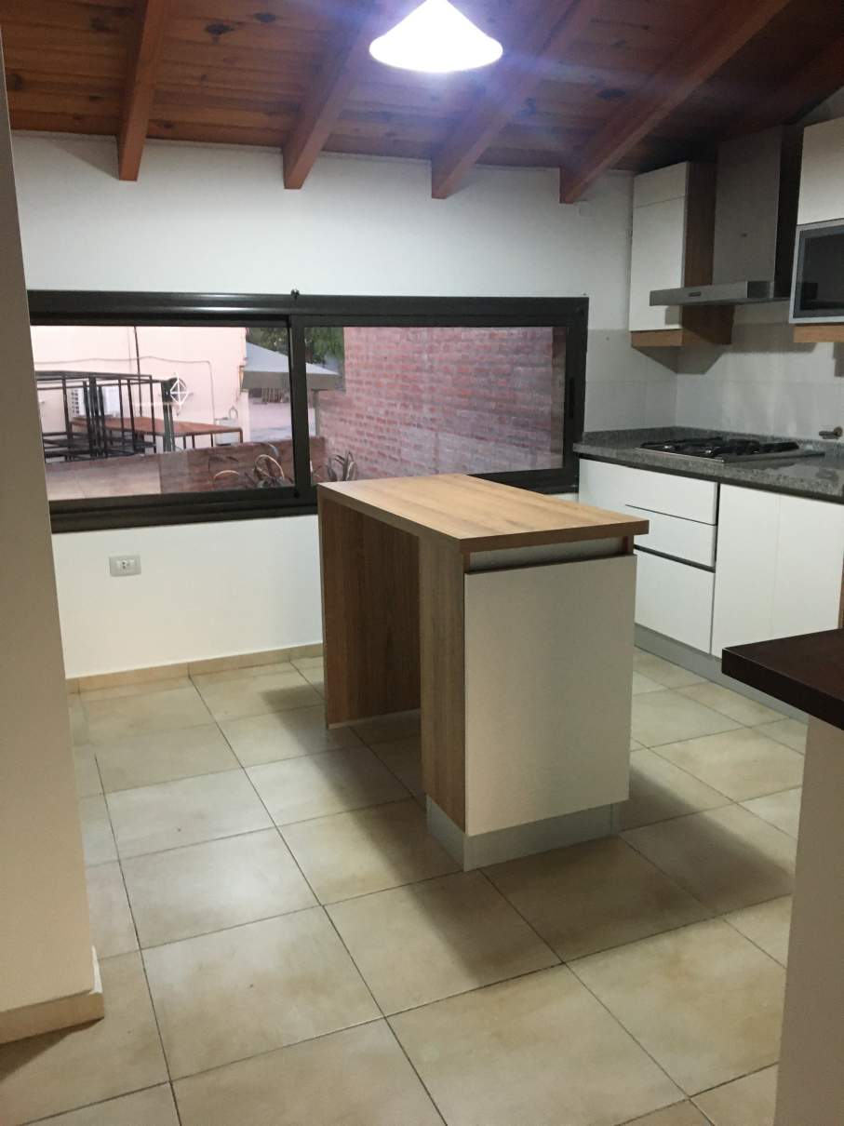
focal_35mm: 29
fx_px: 943
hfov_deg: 48.2
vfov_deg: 61.7
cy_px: 563
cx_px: 422
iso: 200
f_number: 2.2
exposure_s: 1/20
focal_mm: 4.15
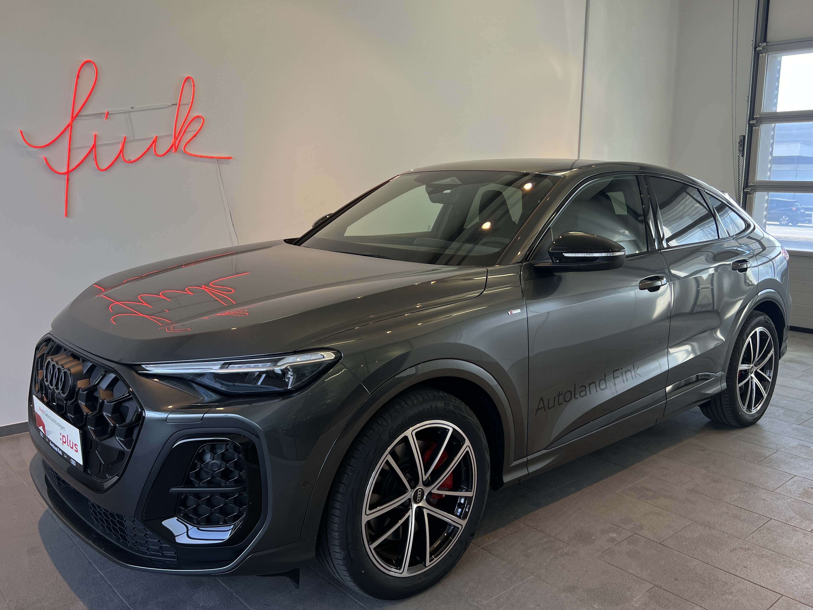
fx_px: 705
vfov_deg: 46.7
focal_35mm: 30
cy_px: 274
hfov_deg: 59.9
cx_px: 427
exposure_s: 1/190
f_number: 1.5
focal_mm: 5.7
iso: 40
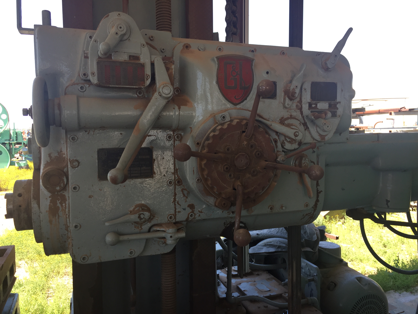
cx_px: 209
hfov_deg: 61.7
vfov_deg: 48.2
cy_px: 157
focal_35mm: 29
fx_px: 350
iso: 32
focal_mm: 4.15
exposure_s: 1/267
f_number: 2.2
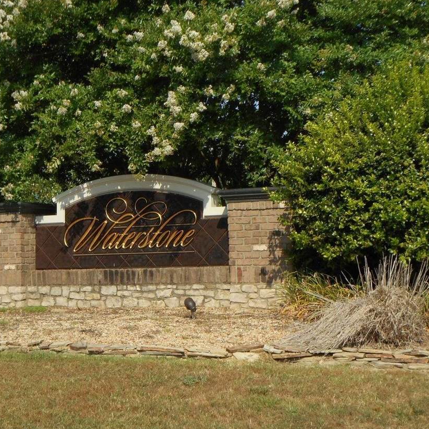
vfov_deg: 21.4
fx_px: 1136
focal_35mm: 81
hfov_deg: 21.3
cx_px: 125
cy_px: 215
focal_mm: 10.5
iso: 80
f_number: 5.1
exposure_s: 1/320
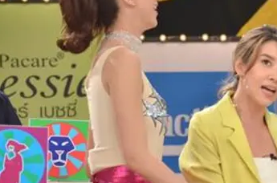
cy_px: 148
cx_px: 292
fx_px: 3016
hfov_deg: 5.2
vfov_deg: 3.5
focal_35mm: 393
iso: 1250
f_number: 5.6
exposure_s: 1/320
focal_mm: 116
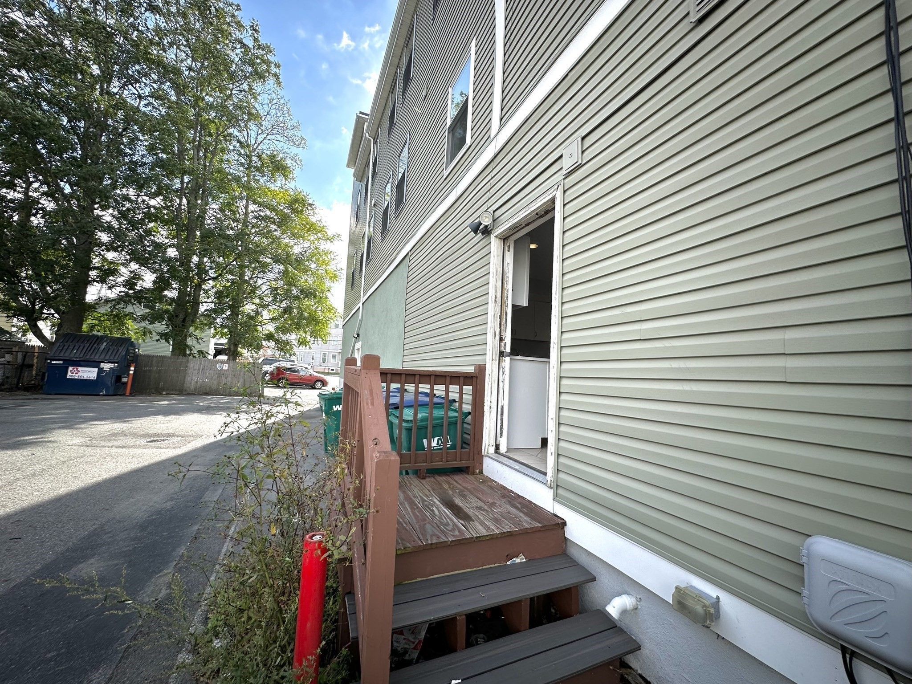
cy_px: 342
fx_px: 369
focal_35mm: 14
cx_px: 456
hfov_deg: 102.1
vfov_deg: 85.7
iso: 40
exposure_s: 1/496
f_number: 2.2
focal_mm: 2.22
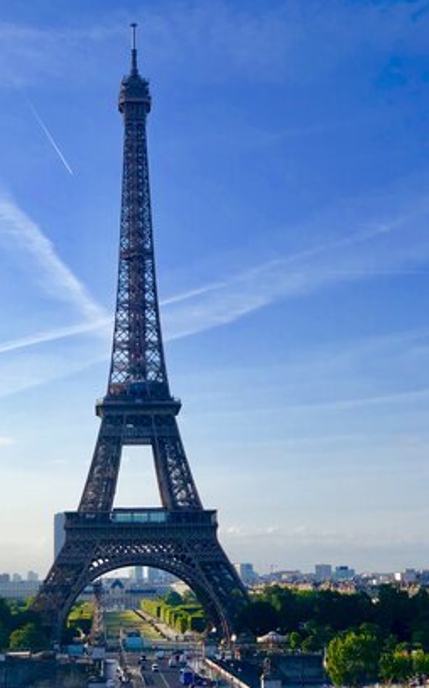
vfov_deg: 31.5
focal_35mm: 65
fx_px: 1217
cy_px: 370
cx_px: 154
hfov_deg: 19.9
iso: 16
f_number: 2.4
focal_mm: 6
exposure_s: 1/1372
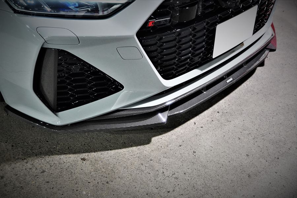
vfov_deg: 28.1
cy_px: 99
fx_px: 396
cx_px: 148
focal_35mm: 48
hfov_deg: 41.1
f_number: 4.5
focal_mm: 32
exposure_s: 1/50
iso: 4000
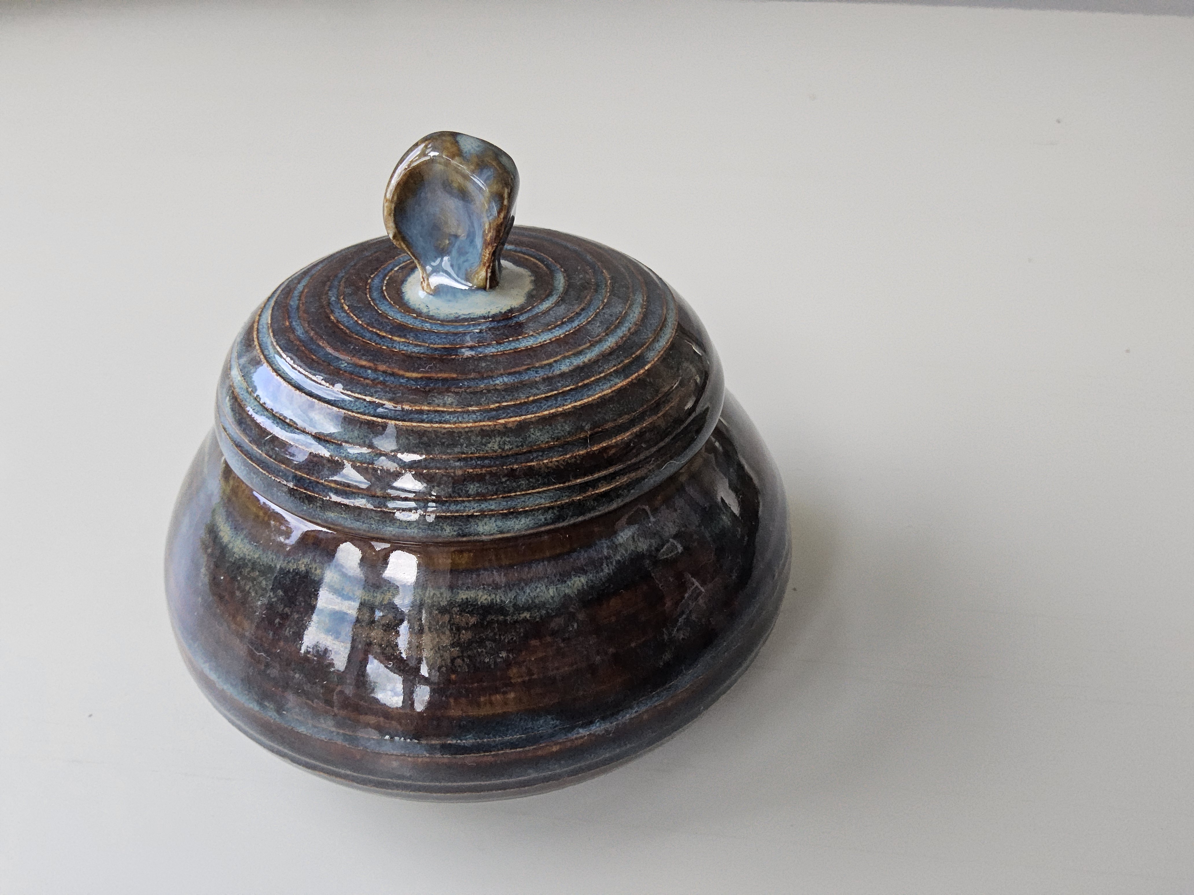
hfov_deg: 73.9
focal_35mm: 23
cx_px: 597
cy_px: 448
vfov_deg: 58.9
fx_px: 793
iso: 640
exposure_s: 1/120
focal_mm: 3.08
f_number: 2
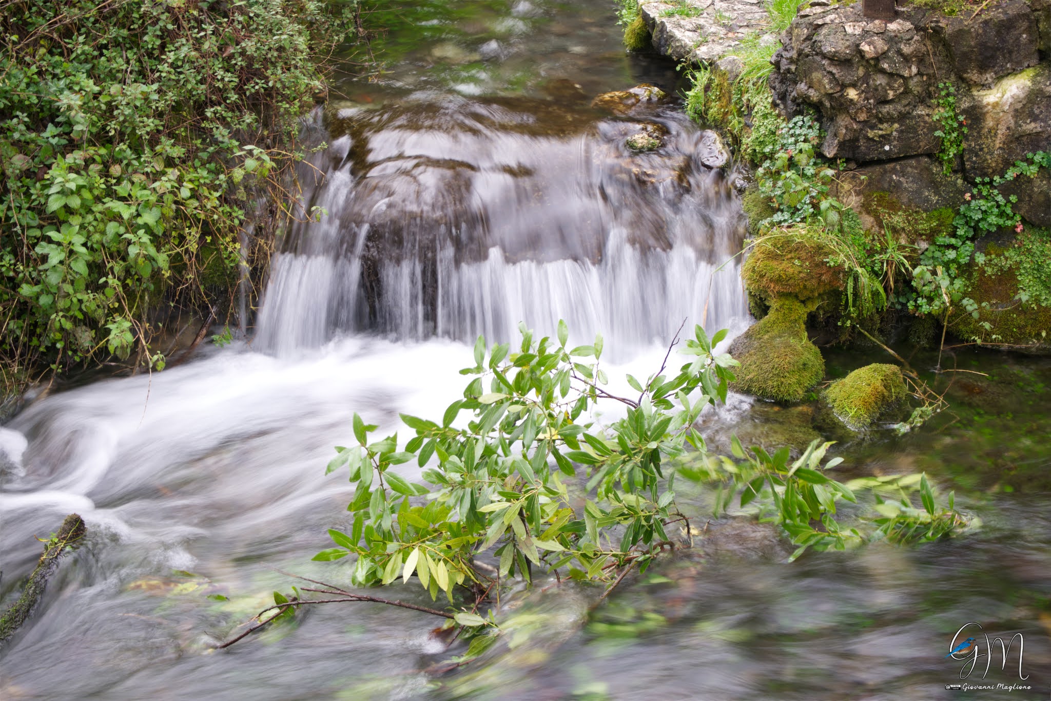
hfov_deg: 29.7
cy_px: 350
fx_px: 1985
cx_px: 526
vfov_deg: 20.0
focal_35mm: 68
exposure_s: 1/6
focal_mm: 45
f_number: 5.6
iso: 250
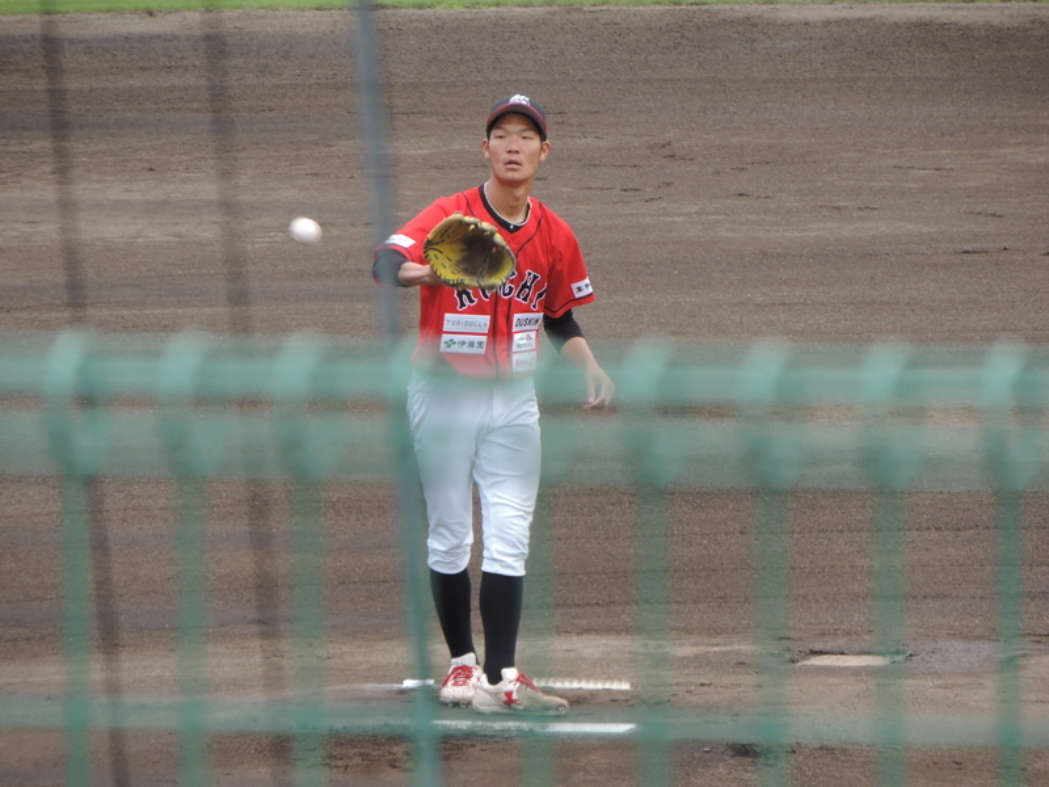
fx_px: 16667
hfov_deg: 3.6
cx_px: 524
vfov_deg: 2.7
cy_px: 394
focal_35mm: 550
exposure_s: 1/250
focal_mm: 98.1
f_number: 4.9
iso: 140
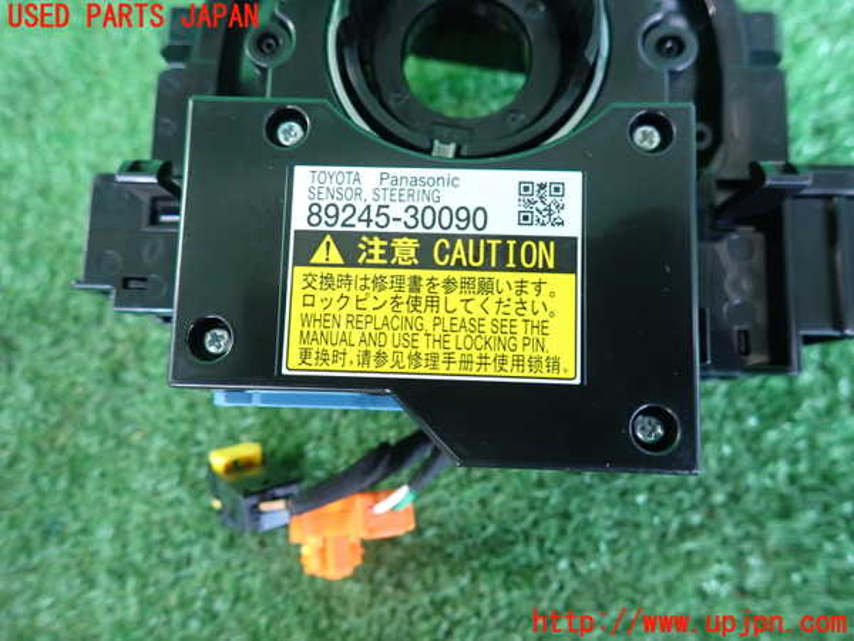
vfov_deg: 54.9
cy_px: 320
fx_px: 617
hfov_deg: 69.4
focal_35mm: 25
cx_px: 427
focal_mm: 4.5
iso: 400
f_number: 2
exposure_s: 1/30
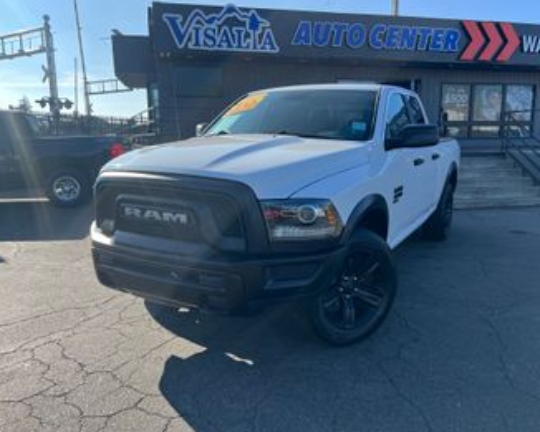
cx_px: 282
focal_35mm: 28
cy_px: 215
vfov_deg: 51.6
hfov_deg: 62.2
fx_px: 448
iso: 50
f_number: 1.5
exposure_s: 1/1869
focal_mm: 5.7
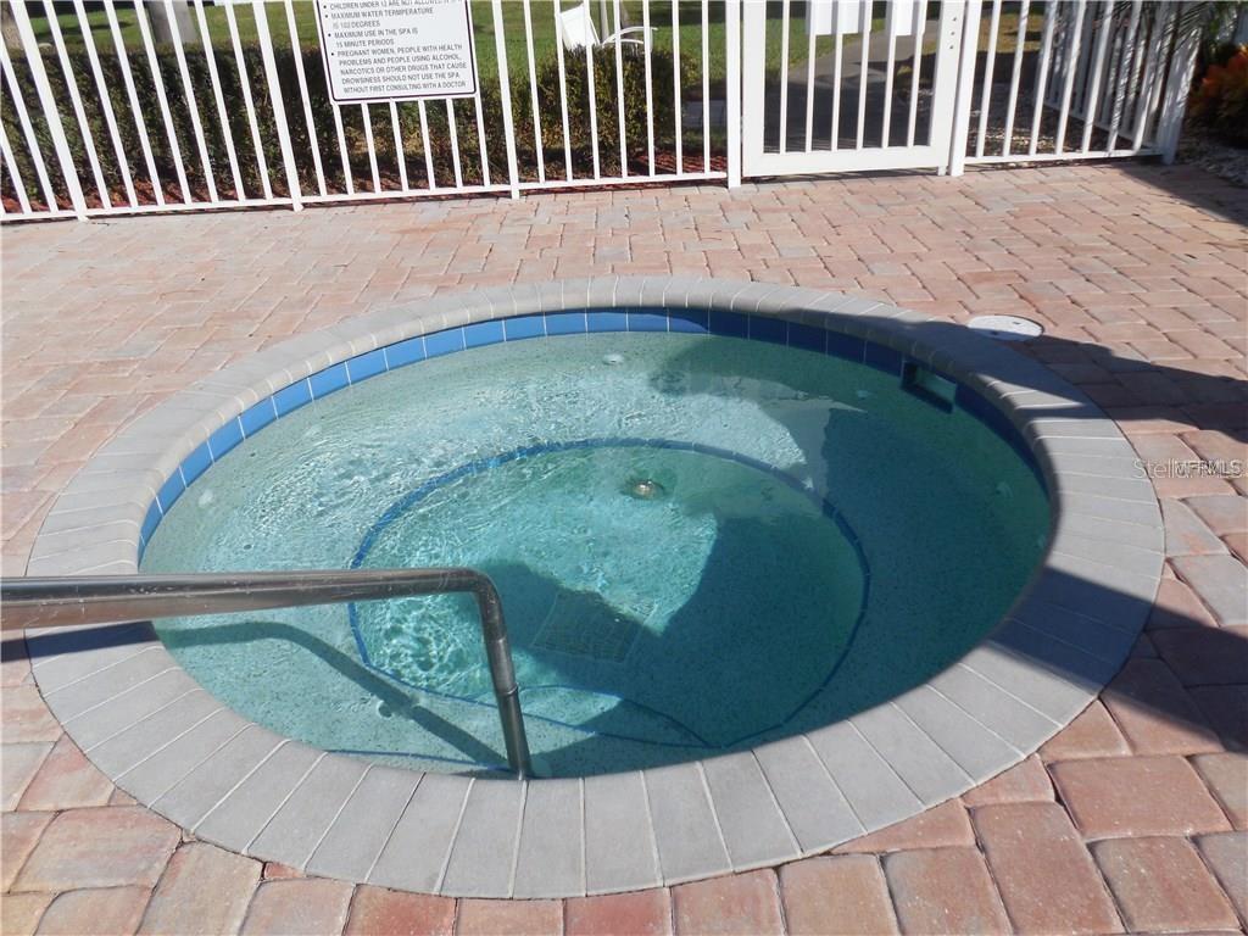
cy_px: 468
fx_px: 937
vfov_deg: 53.1
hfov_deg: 67.3
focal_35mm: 26
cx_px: 624
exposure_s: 1/200
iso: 125
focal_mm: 4.6
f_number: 11.5
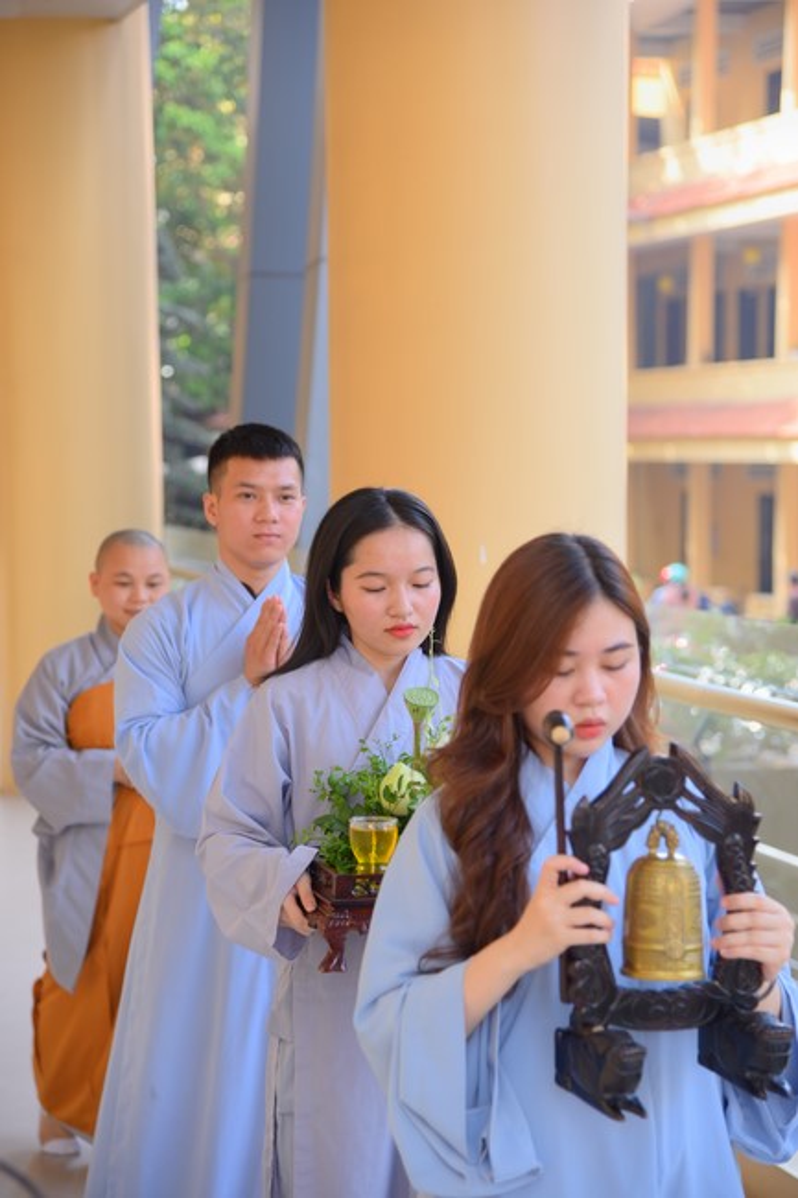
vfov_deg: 23.9
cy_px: 599
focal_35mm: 85
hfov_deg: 16.1
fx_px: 2828
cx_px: 399
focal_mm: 85
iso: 200
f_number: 4.5
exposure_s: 1/160
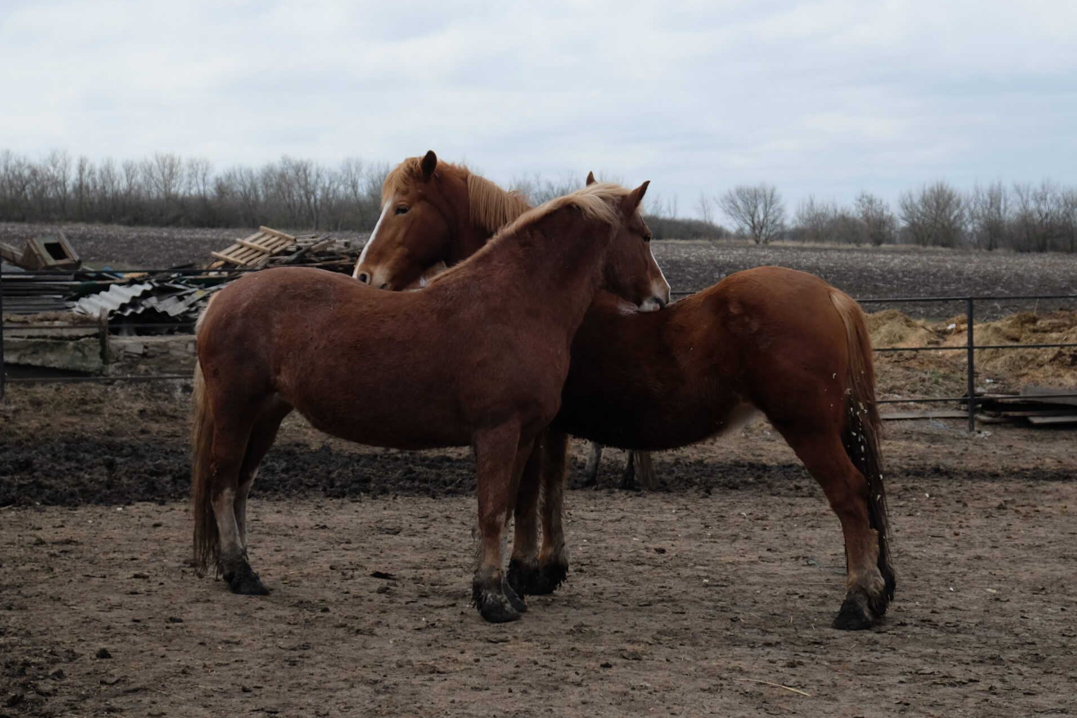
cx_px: 554
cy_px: 376
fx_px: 2363
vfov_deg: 17.3
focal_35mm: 79
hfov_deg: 25.7
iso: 400
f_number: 5.6
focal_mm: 39
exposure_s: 1/1000
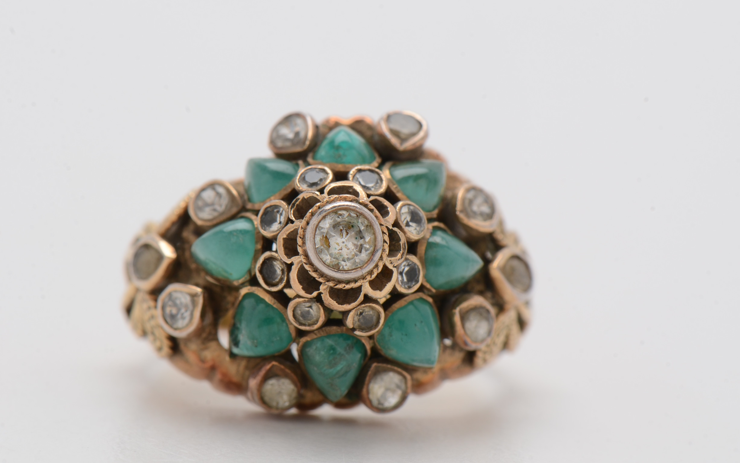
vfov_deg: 10.0
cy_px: 231
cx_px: 372
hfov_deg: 16.0
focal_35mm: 131
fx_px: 2632
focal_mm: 85
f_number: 18
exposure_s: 1/125
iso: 200
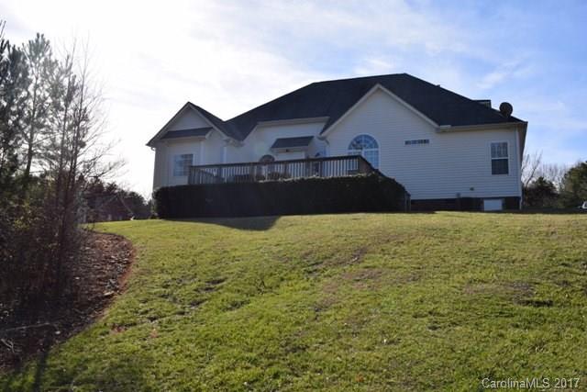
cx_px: 294
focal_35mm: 33
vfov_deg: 40.0
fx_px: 538
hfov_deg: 57.2
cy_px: 196
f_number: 11
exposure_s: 1/200
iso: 100
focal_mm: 22
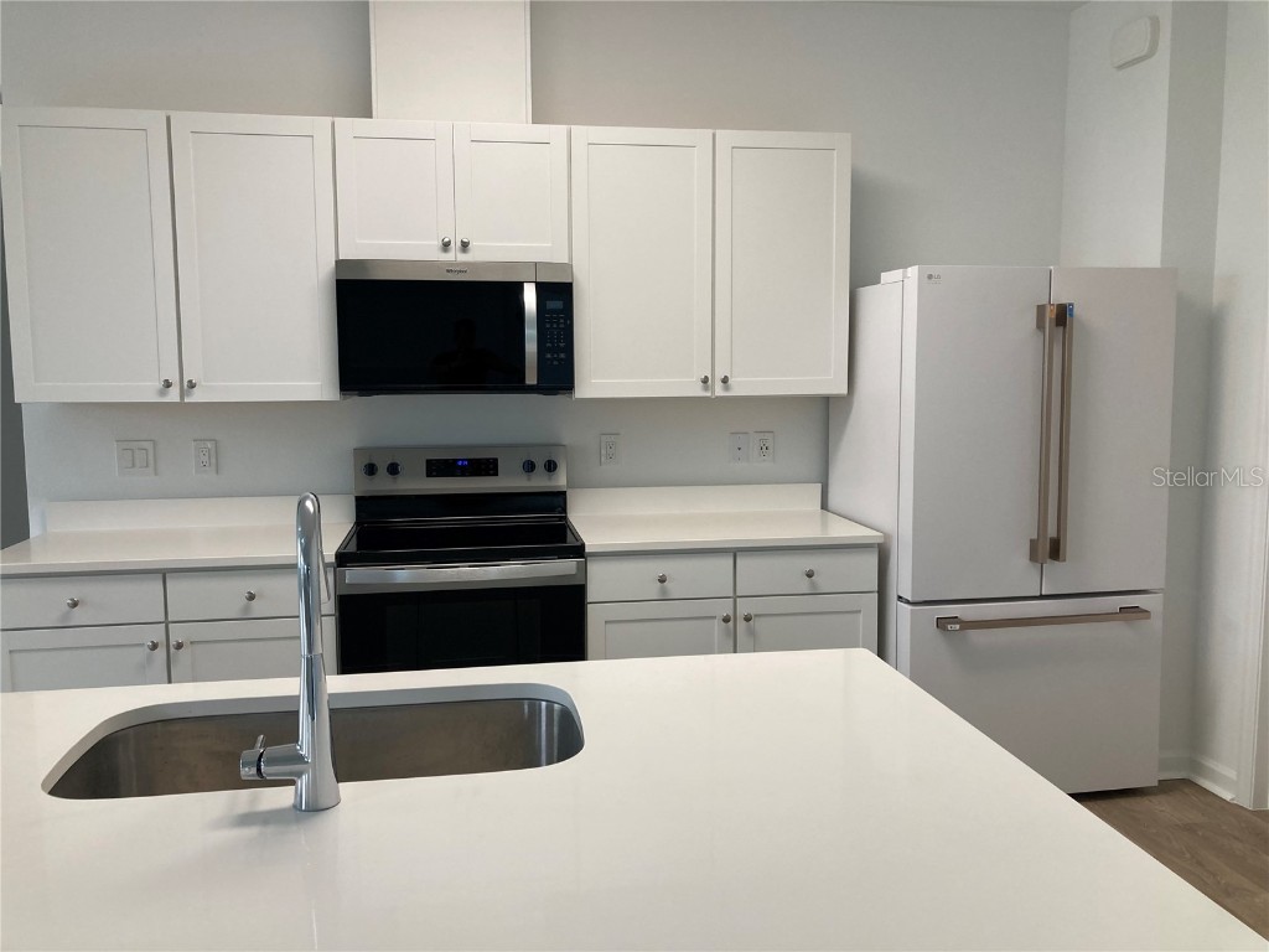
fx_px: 1026
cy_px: 476
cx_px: 634
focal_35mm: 28
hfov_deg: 63.4
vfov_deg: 49.7
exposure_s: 1/120
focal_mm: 3.99
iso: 64
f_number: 1.8
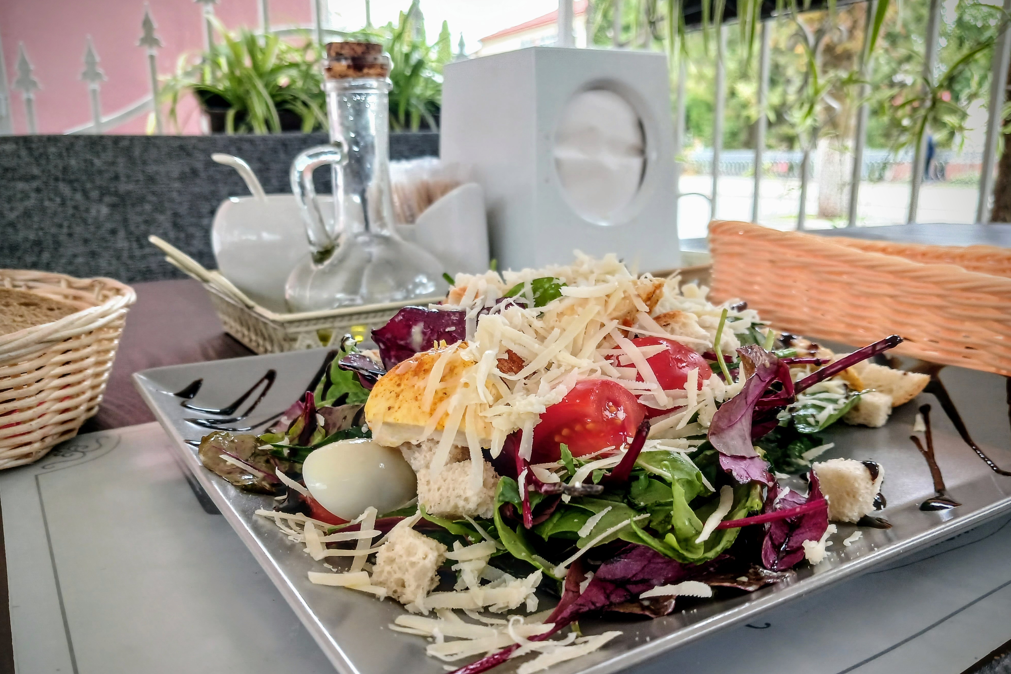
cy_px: 369
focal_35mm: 29
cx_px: 504
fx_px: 814
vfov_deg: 44.9
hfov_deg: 63.7
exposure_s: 1/60
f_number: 1.8
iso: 160
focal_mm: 4
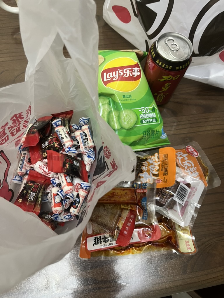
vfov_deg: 67.3
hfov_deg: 53.1
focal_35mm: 26
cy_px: 149
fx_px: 224
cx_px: 112
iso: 400
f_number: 1.6
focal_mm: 5.1
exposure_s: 1/33
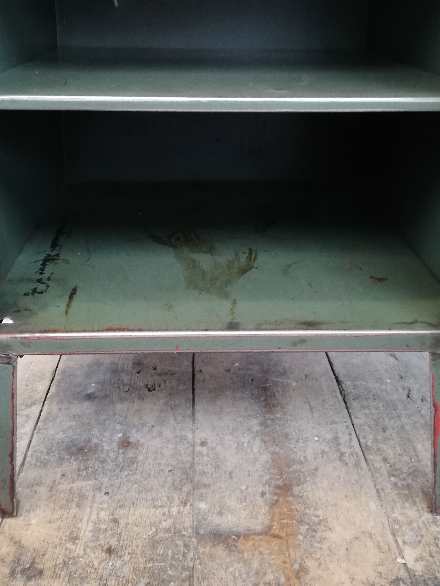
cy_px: 208
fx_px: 678
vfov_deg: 46.3
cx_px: 208
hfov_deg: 35.9
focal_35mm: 40
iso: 500
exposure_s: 1/20
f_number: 2.2
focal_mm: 3.81
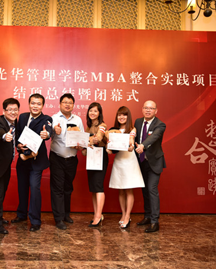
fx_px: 367
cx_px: 58
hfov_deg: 32.3
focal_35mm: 46
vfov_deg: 40.3
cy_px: 136
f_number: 4
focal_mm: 32
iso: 1600
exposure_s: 1/125
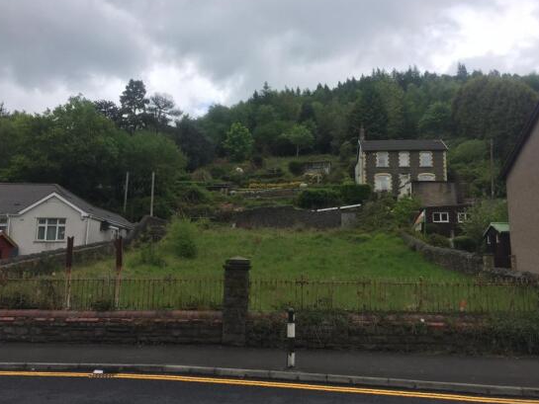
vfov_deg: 45.5
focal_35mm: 31
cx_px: 265
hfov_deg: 58.3
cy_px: 202
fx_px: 483
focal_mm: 4.15
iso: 32
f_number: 2.2
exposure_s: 1/942
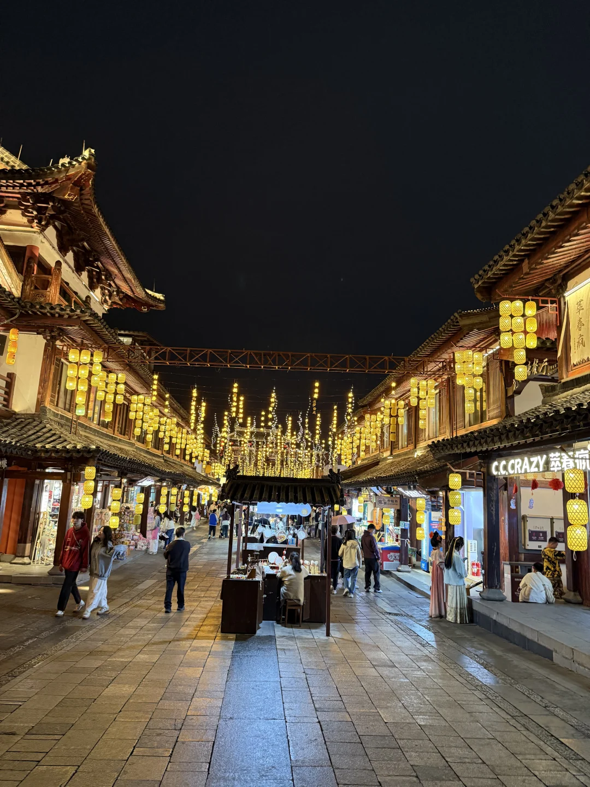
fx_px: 545
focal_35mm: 24
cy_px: 394
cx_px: 295
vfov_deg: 71.6
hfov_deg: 56.8
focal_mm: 6.76
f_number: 1.78
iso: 400
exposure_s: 1/50
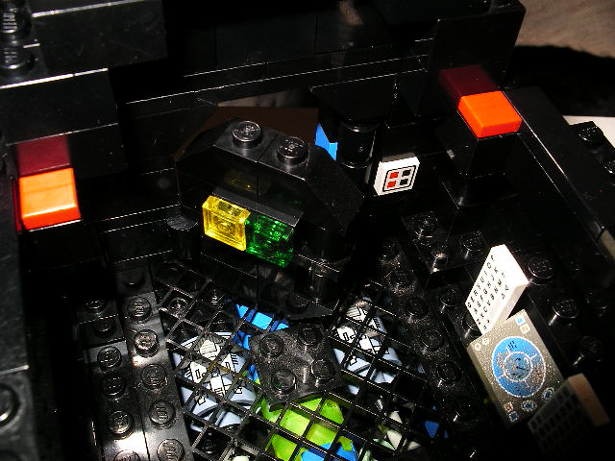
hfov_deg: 50.1
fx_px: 657
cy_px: 230
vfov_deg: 38.7
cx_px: 308
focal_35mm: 37
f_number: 7.9
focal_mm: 7.8
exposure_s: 1/40
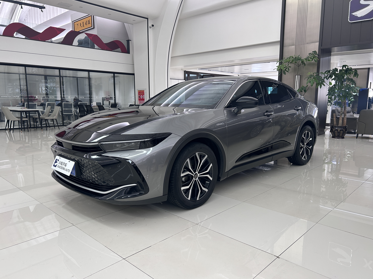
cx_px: 186
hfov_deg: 67.3
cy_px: 140
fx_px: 280
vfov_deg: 53.1
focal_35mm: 26
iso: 100
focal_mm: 5.7
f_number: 1.5
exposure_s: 1/121
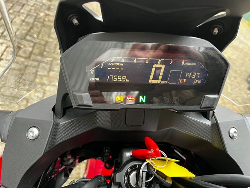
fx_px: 188
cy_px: 94
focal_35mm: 26
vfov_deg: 53.1
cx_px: 125
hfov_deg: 67.3
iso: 200
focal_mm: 5.1
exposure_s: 1/60
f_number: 1.6
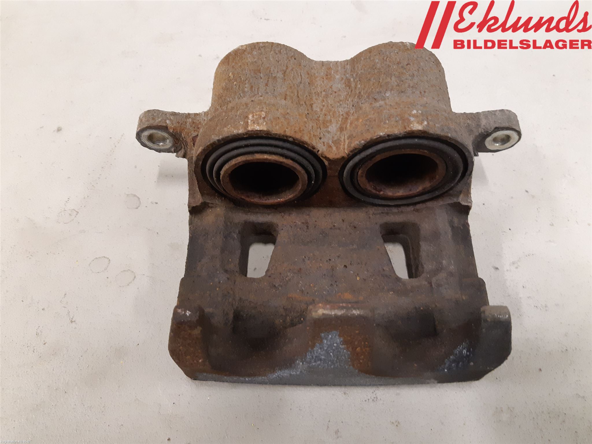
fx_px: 445
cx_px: 296
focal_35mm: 26
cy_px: 222
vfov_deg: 53.1
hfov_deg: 67.3
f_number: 1.7
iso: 320
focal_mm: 3.93
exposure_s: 1/50
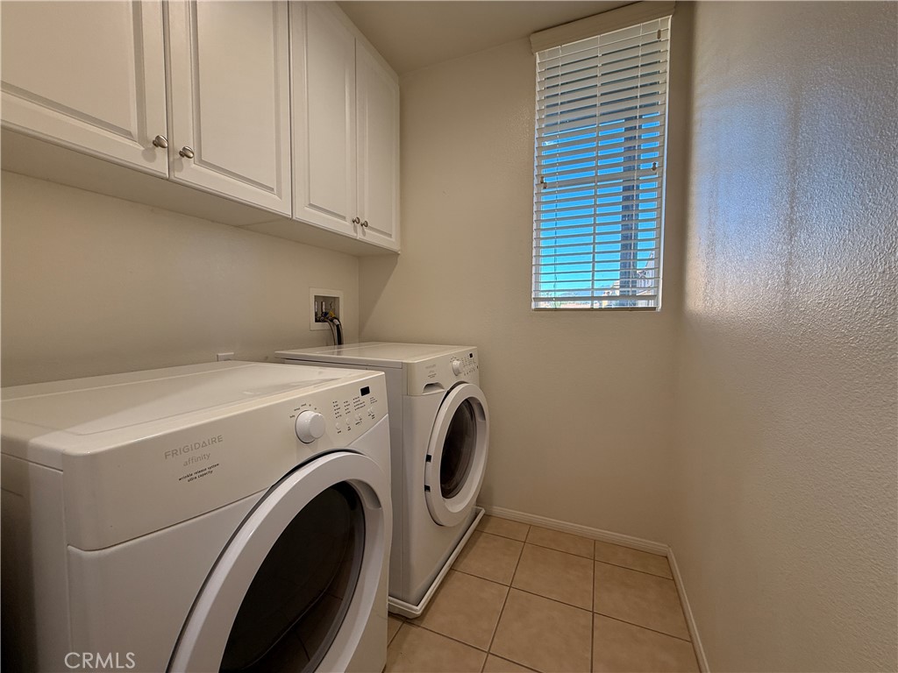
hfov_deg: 102.1
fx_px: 363
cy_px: 336
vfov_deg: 85.7
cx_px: 449
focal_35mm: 14
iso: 80
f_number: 2.2
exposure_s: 1/120
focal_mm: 2.22
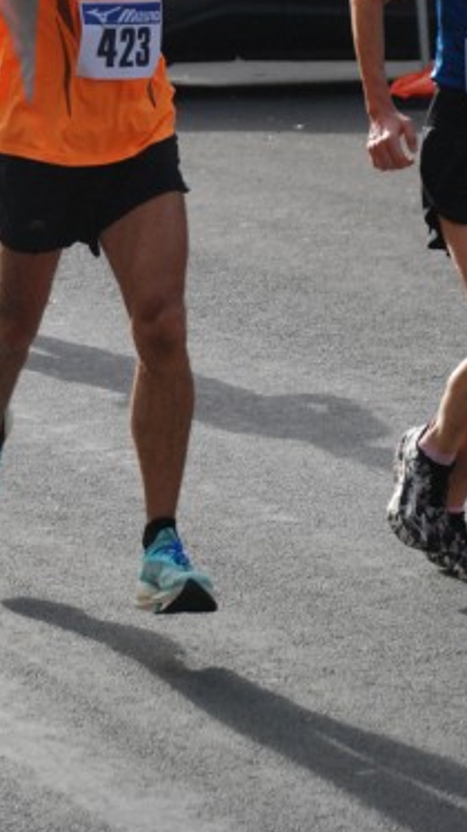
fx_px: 3902
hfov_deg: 6.8
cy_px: 211
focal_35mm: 177
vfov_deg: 12.1
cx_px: 123
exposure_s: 1/1250
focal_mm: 70
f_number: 5.6
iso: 1000
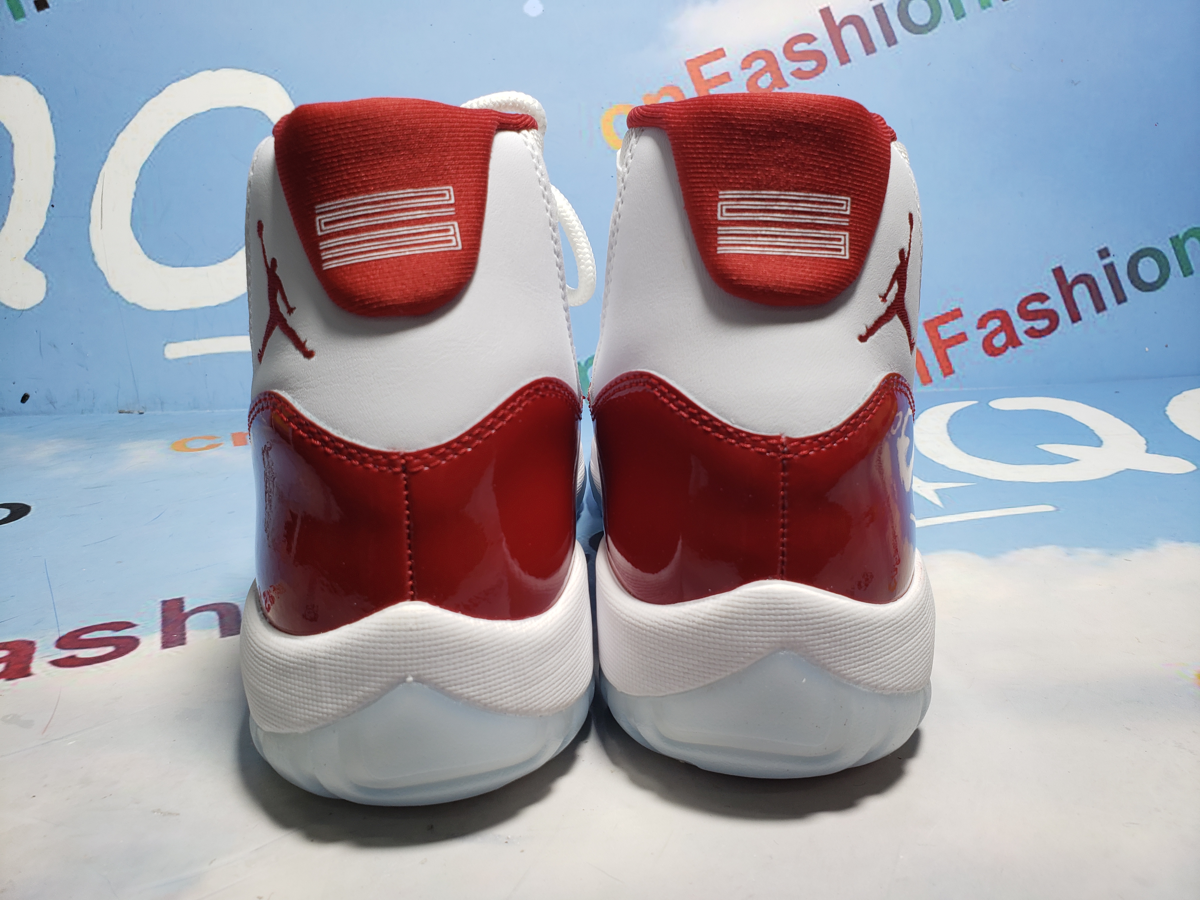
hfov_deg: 67.3
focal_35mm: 26
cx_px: 600
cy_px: 450
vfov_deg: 53.1
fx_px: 901
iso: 50
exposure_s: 1/134
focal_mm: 4.3
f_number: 2.4
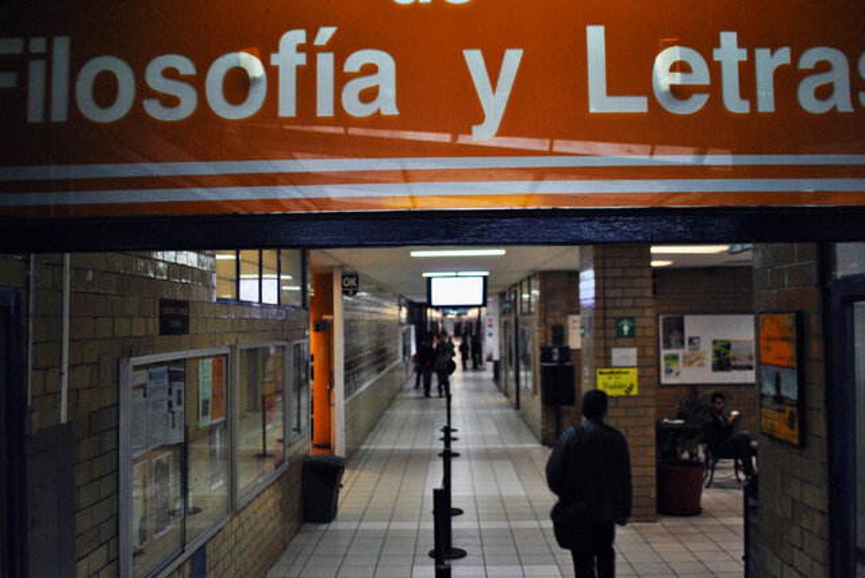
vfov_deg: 40.0
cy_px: 289
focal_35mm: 33
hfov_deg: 57.2
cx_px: 432
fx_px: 794
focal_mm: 22
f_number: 4
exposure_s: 1/30
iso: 900
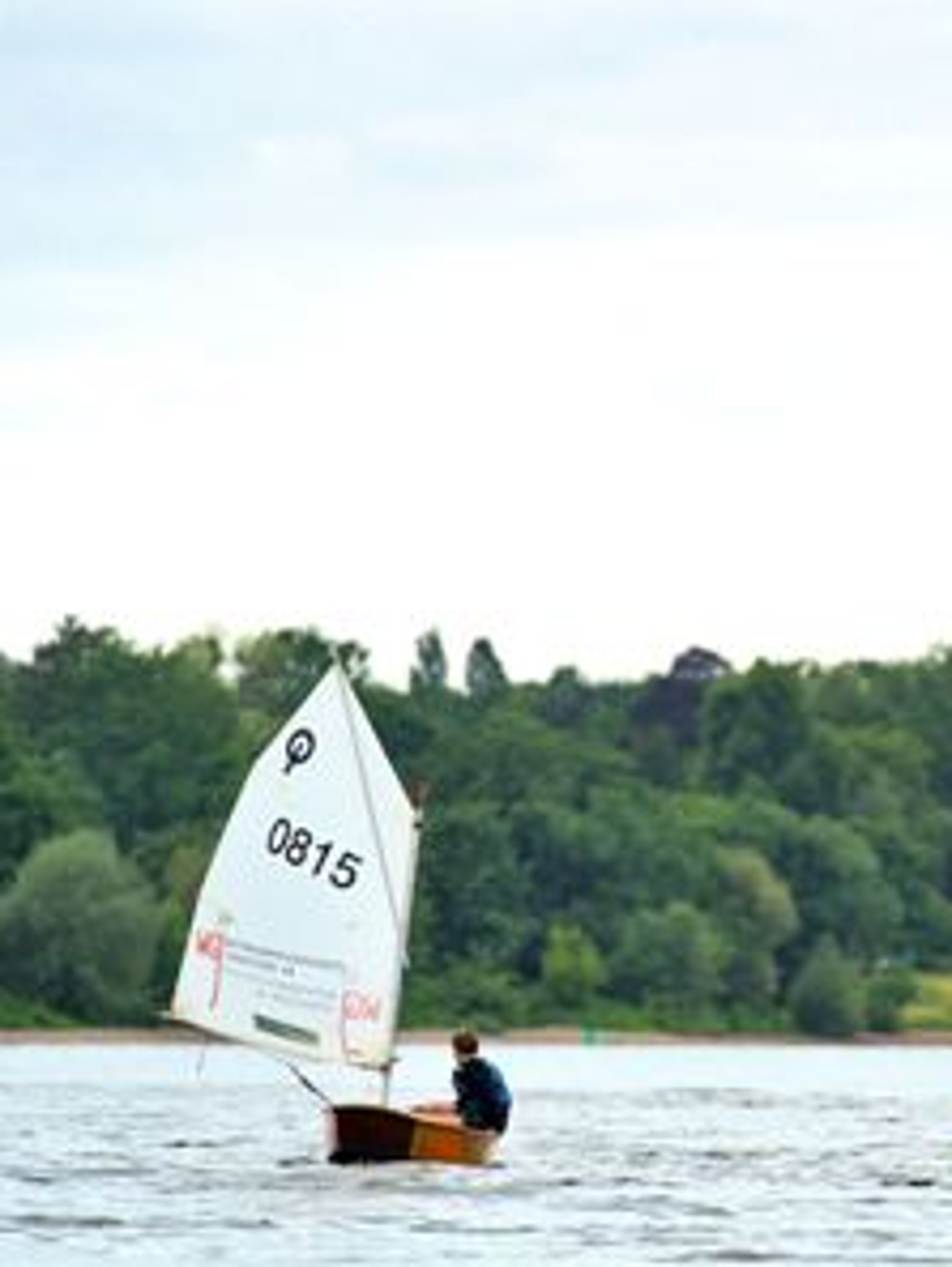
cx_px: 649
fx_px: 15170
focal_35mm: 414
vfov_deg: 4.8
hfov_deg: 3.6
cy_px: 907
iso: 200
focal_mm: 200
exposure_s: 1/1000
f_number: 2.8
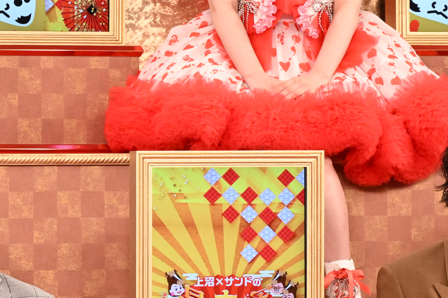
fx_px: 4442
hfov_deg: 5.8
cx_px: 373
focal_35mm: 357
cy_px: 196
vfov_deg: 3.8
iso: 2500
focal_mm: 97
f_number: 7.1
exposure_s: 1/160
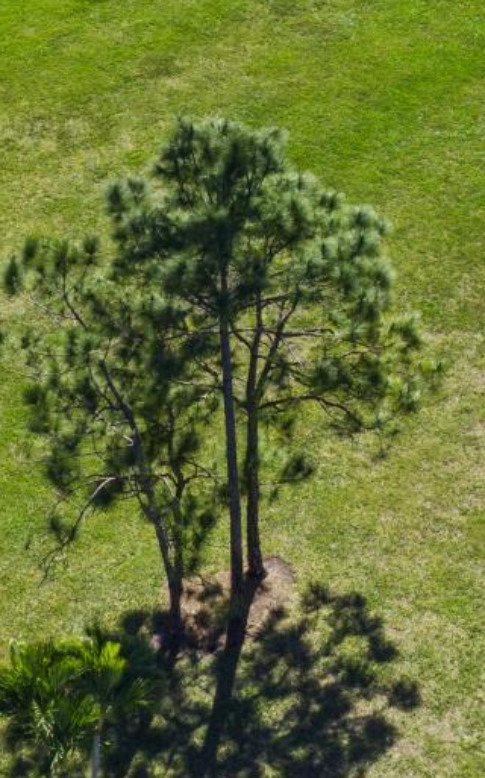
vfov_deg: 12.5
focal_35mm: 167
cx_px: 453
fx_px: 3537
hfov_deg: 7.8
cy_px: 82
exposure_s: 1/120
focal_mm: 14.45
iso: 100
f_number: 5
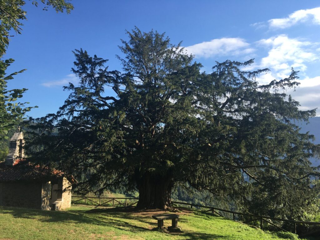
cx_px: 160
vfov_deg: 48.2
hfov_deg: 61.7
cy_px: 120
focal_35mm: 29
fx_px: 268
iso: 25
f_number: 2.2
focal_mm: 4.15
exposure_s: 1/725
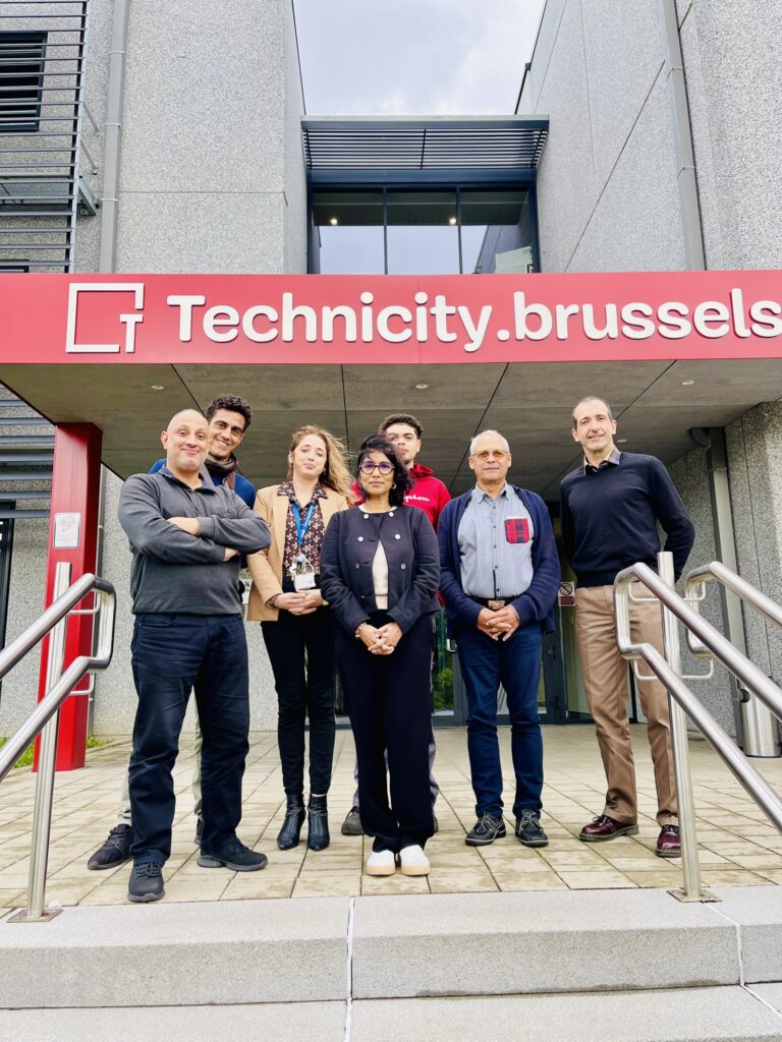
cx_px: 391
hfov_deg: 53.1
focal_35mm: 26
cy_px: 521
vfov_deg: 67.3
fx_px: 783
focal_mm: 5.1
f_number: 1.6
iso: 50
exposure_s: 1/311
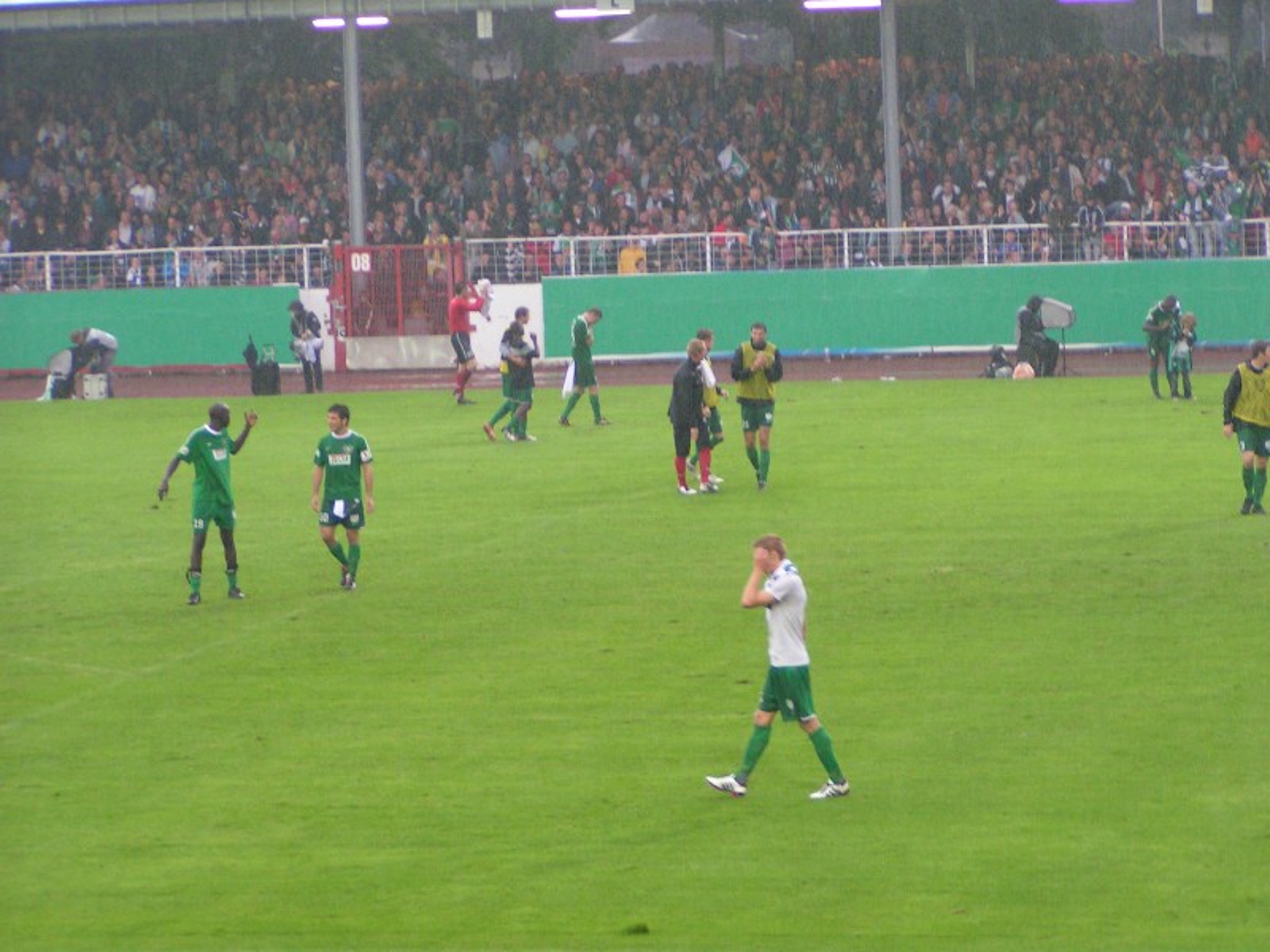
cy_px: 476
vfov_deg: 10.4
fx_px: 5246
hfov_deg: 13.8
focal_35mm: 143
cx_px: 635
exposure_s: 1/80
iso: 200
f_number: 3.5
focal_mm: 21.9
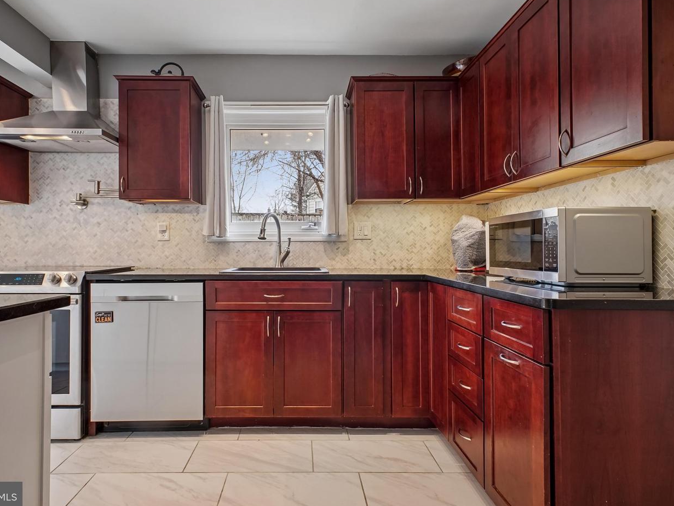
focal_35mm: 19
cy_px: 247
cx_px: 331
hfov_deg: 86.0
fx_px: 361
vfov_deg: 69.9
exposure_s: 1/13
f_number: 8
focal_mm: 11
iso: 500
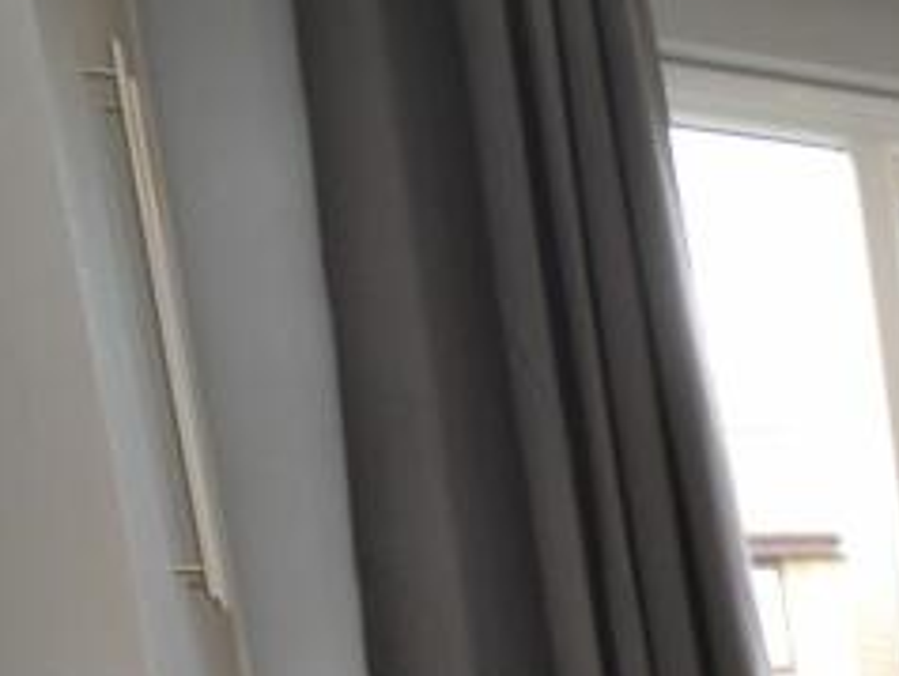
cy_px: 1105
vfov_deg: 19.5
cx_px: 1738
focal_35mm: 62
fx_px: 1612
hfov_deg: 19.7
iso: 400
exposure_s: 1/60
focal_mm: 10
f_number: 3.5
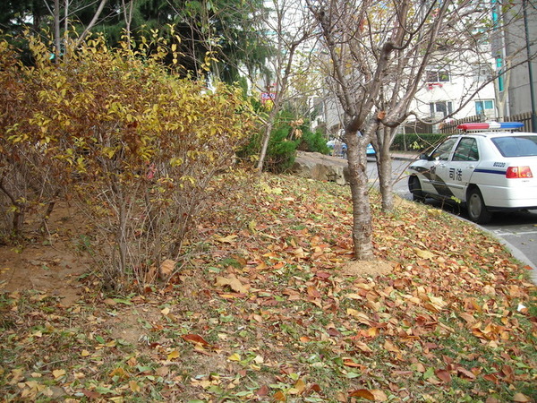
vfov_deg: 37.7
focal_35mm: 38
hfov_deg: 49.0
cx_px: 268
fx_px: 589
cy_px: 202
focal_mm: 6.3
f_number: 3.2
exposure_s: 1/89.2
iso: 50
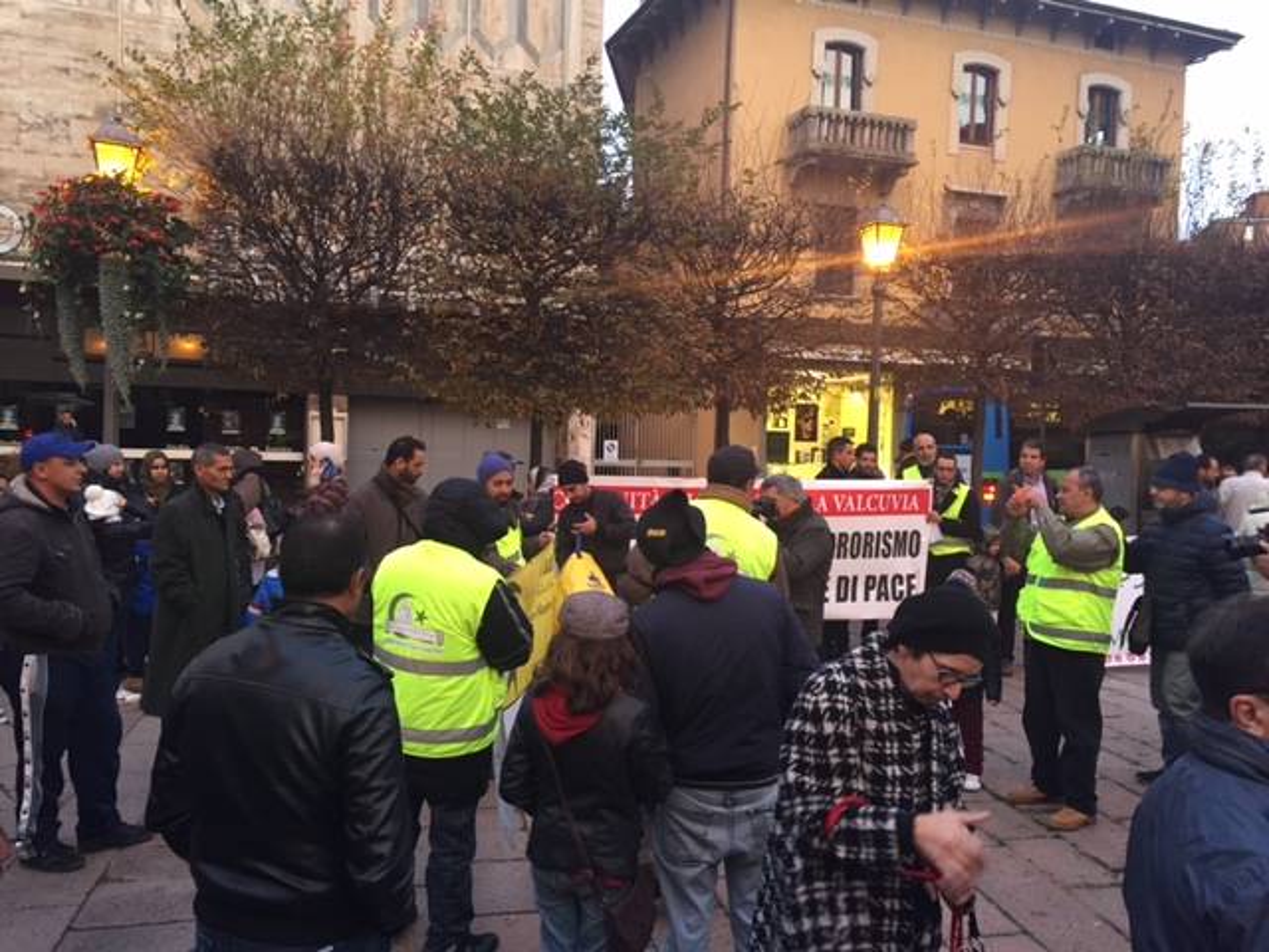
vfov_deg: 48.2
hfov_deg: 61.7
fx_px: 1063
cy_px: 476
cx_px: 634
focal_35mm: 29
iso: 160
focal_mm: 4.15
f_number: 2.2
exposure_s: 1/33
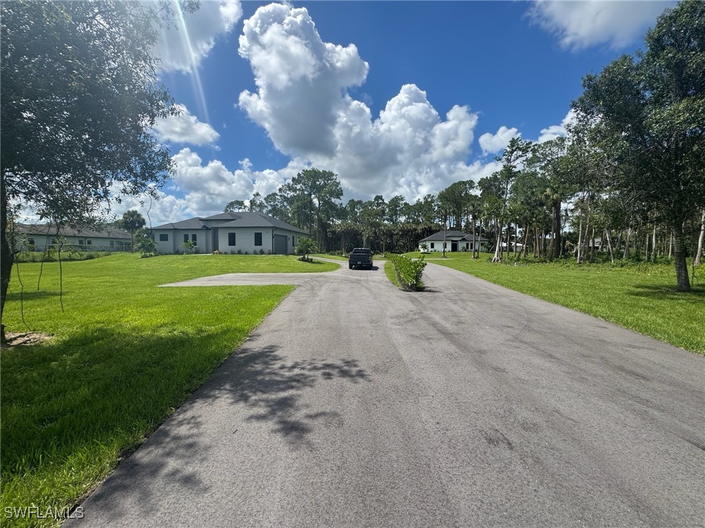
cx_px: 352
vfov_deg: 85.7
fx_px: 285
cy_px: 264
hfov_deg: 102.1
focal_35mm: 14
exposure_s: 1/2674
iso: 50
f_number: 2.2
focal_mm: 2.22
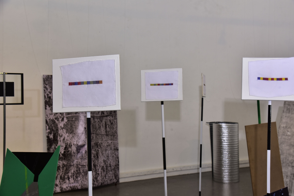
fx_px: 425
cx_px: 147
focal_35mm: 52
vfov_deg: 26.0
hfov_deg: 38.2
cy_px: 98
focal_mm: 52
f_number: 8
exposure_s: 1/100
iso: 400
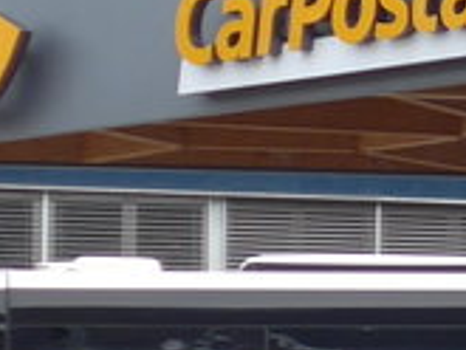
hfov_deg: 5.7
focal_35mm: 334
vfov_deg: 4.5
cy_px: 217
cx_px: 1147
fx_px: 4500
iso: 80
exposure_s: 1/250
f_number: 3
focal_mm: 9.5
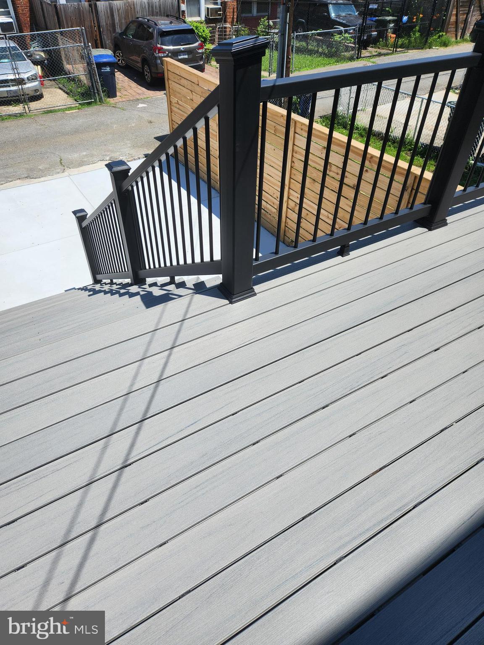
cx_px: 242
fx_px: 429
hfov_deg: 58.9
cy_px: 322
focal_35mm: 23
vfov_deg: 73.9
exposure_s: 1/1824
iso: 20
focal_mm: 5.4
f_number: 1.8
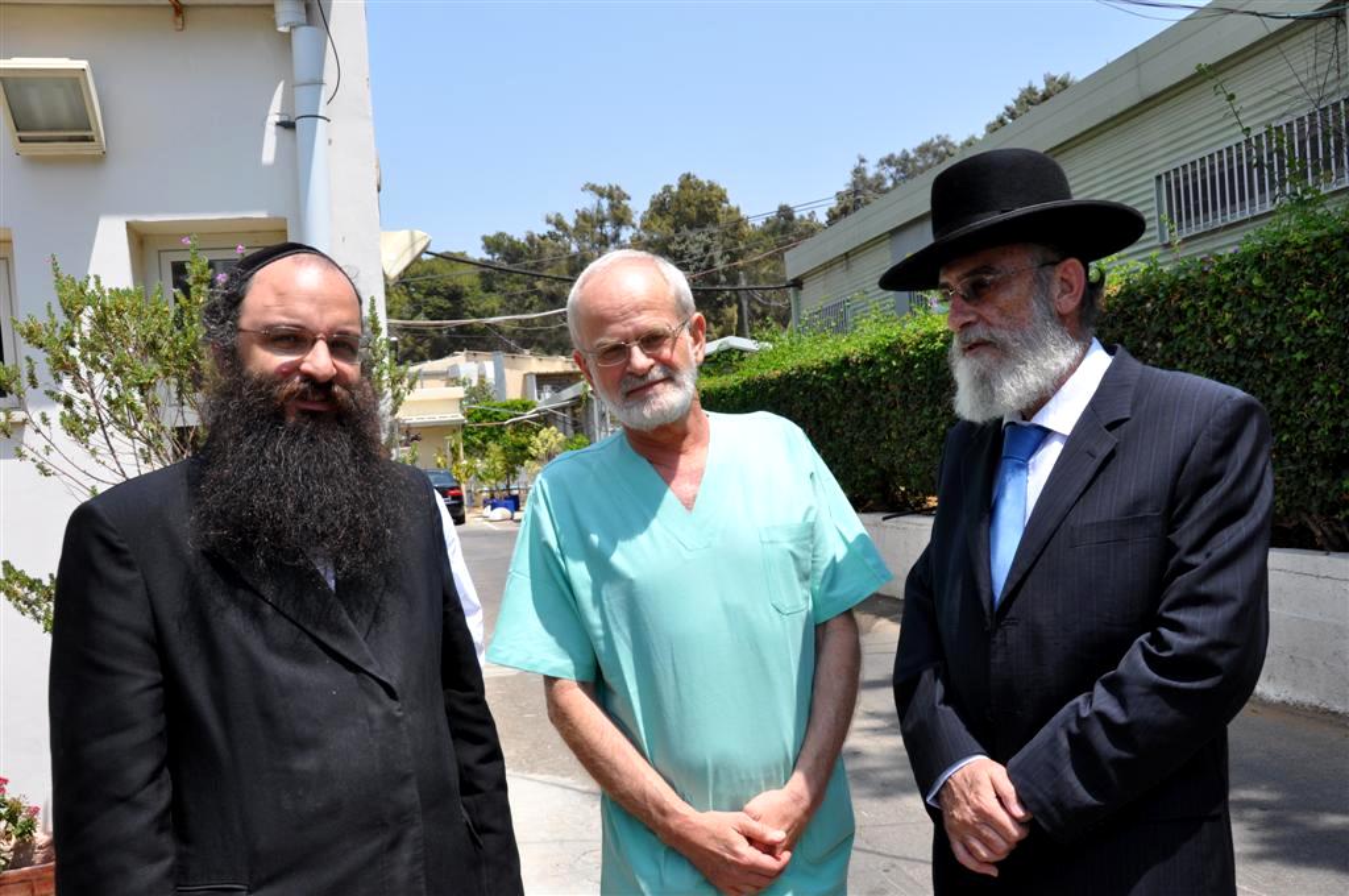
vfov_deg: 36.8
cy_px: 448
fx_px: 1347
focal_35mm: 36
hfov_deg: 53.2
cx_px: 674
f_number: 10
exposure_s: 1/400
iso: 200
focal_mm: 24
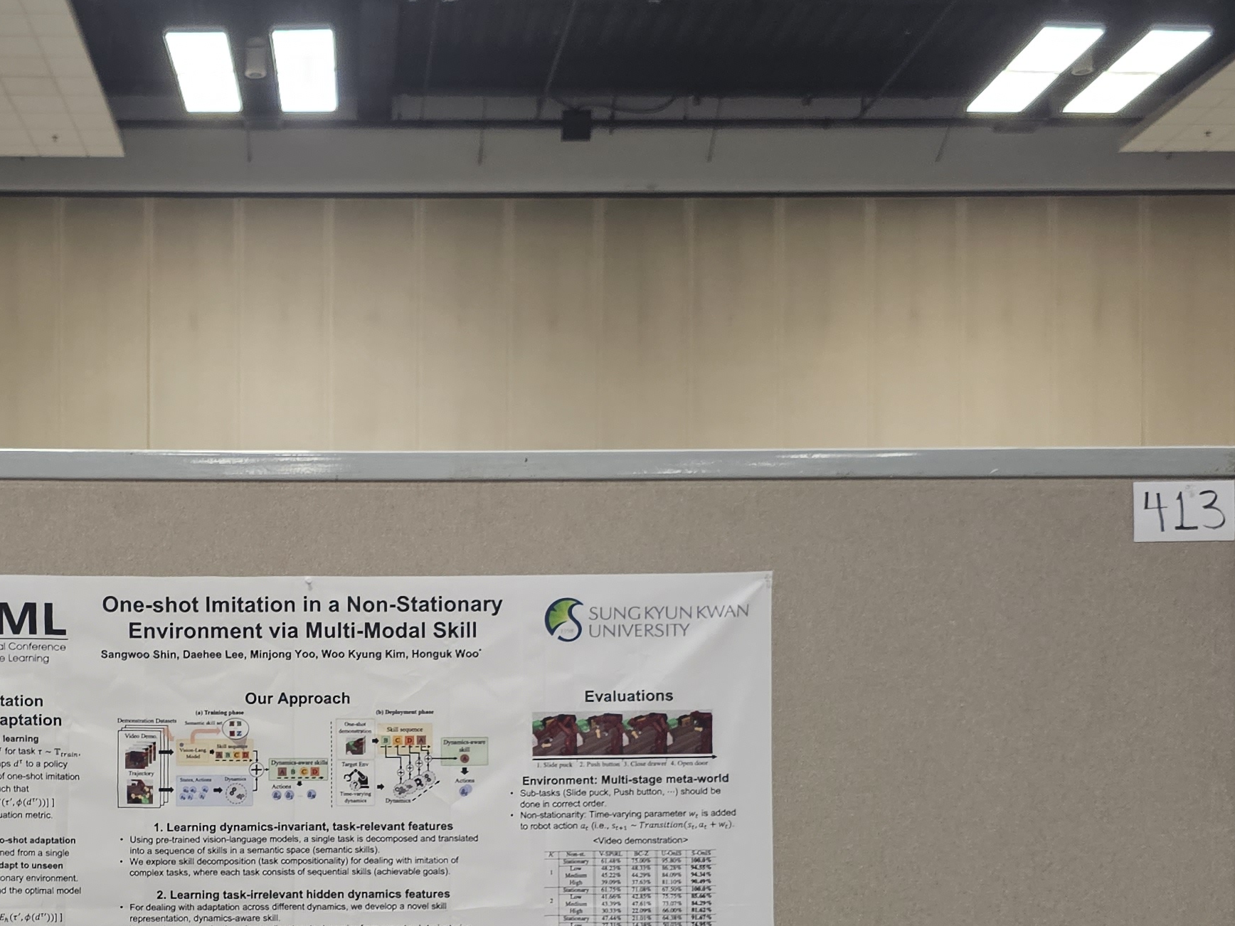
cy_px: 722
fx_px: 1891
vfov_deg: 27.1
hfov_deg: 35.4
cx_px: 324
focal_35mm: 53
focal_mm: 6.3
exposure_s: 1/120
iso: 250
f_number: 1.7
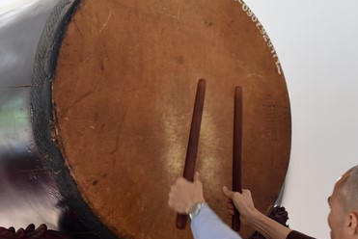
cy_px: 146
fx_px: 697
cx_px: 206
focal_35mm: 70
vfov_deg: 19.5
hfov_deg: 28.8
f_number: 5
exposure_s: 1/60
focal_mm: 40
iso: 2000
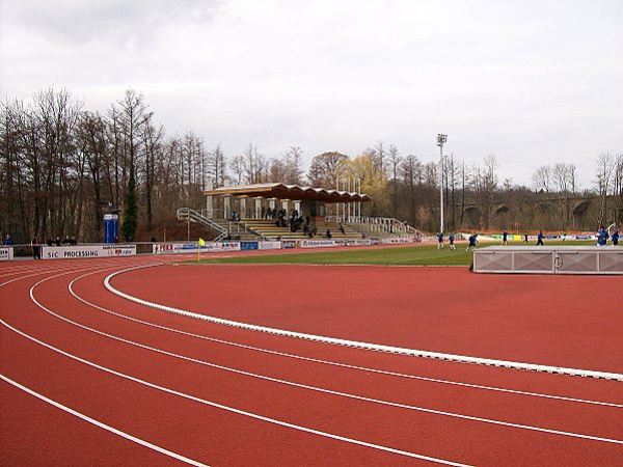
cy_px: 234
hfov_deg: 51.4
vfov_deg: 39.7
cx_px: 312
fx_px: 648
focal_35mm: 36
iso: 80
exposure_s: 1/311
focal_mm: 6
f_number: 4.8
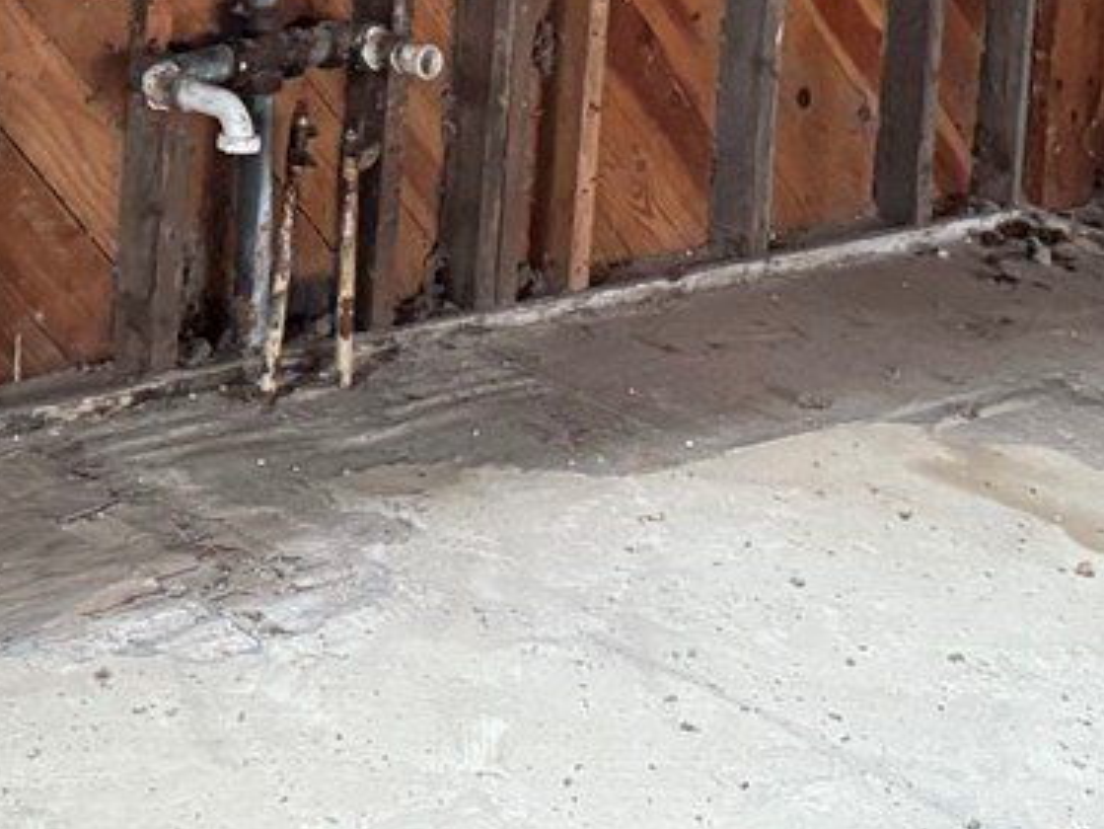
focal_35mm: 103
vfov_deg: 13.2
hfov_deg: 18.9
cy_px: -583
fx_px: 3286
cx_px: 216
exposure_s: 1/52
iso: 800
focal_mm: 6.76
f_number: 1.78
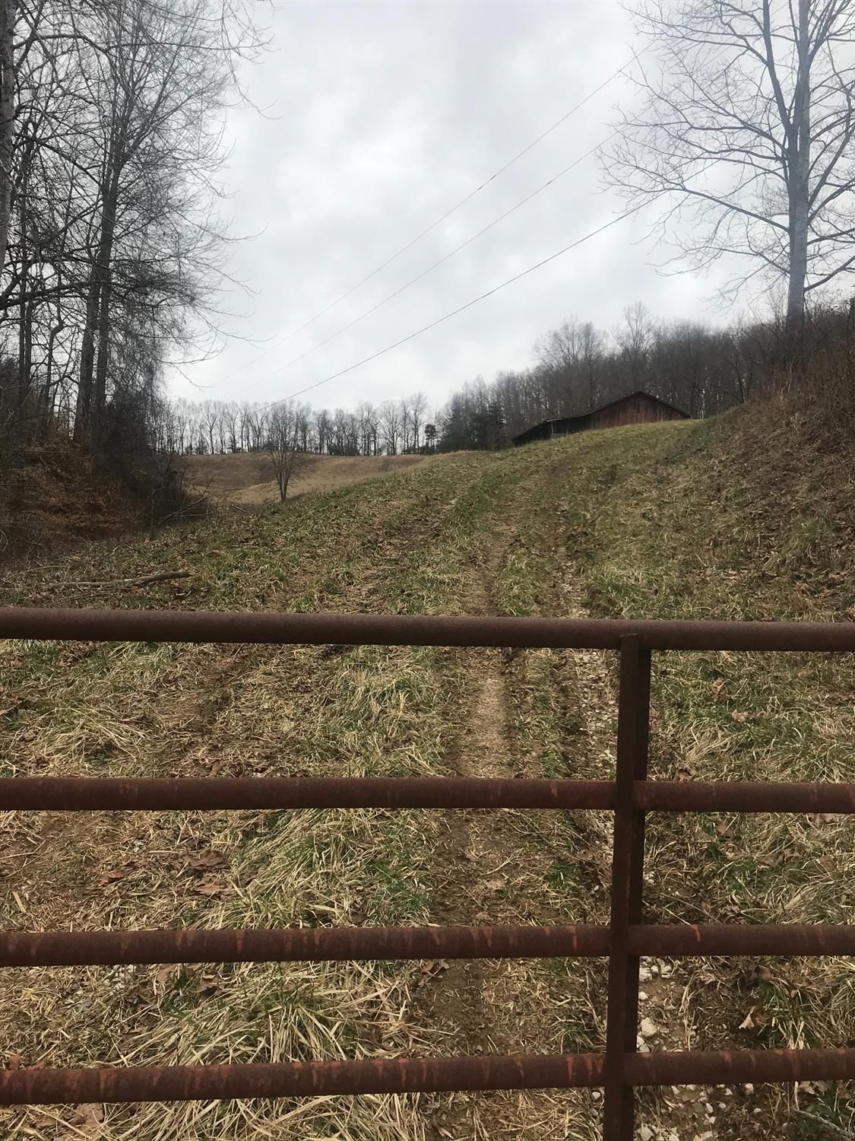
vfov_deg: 63.4
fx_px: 922
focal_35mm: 28
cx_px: 428
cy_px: 570
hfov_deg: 49.7
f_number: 1.8
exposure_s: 1/674
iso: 20
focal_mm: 3.99
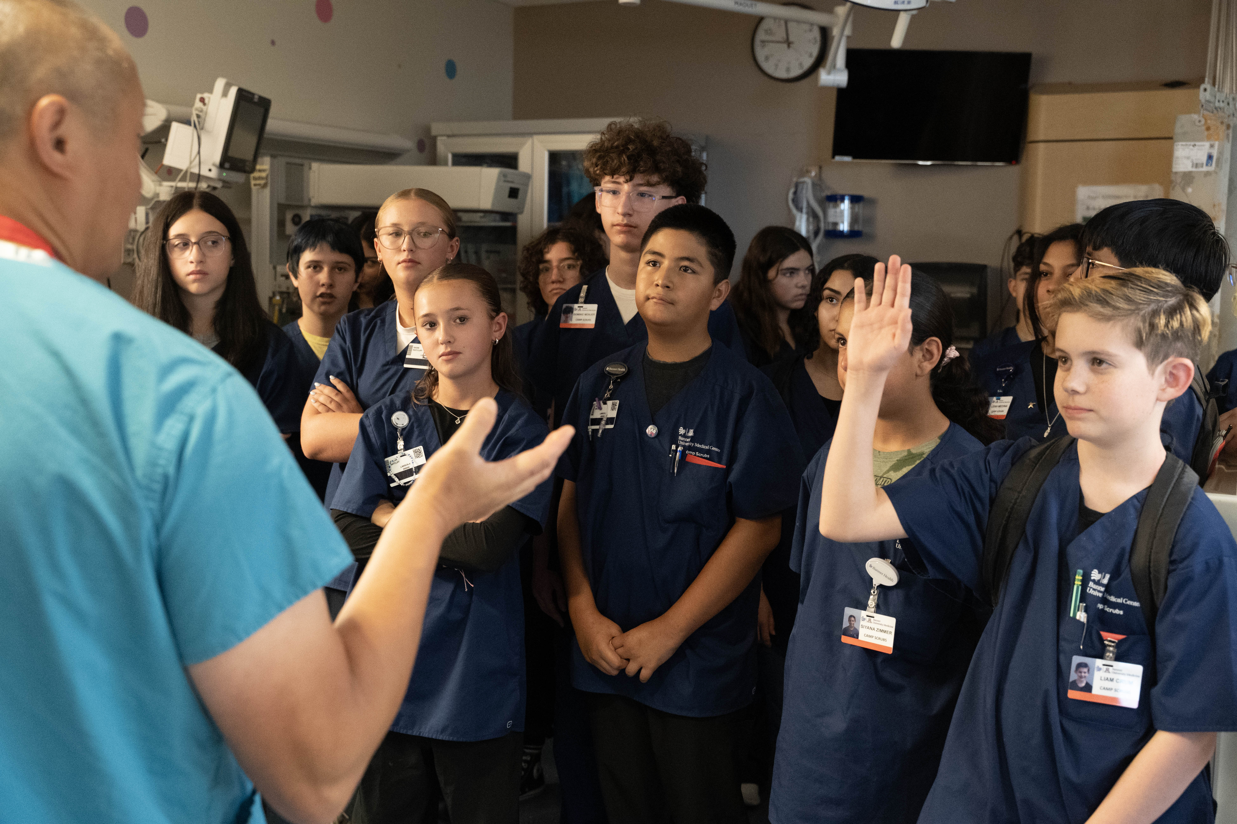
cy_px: 412
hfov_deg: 49.1
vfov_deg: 33.9
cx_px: 618
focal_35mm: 39
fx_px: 1354
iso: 8000
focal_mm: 39.4
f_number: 4
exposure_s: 1/160
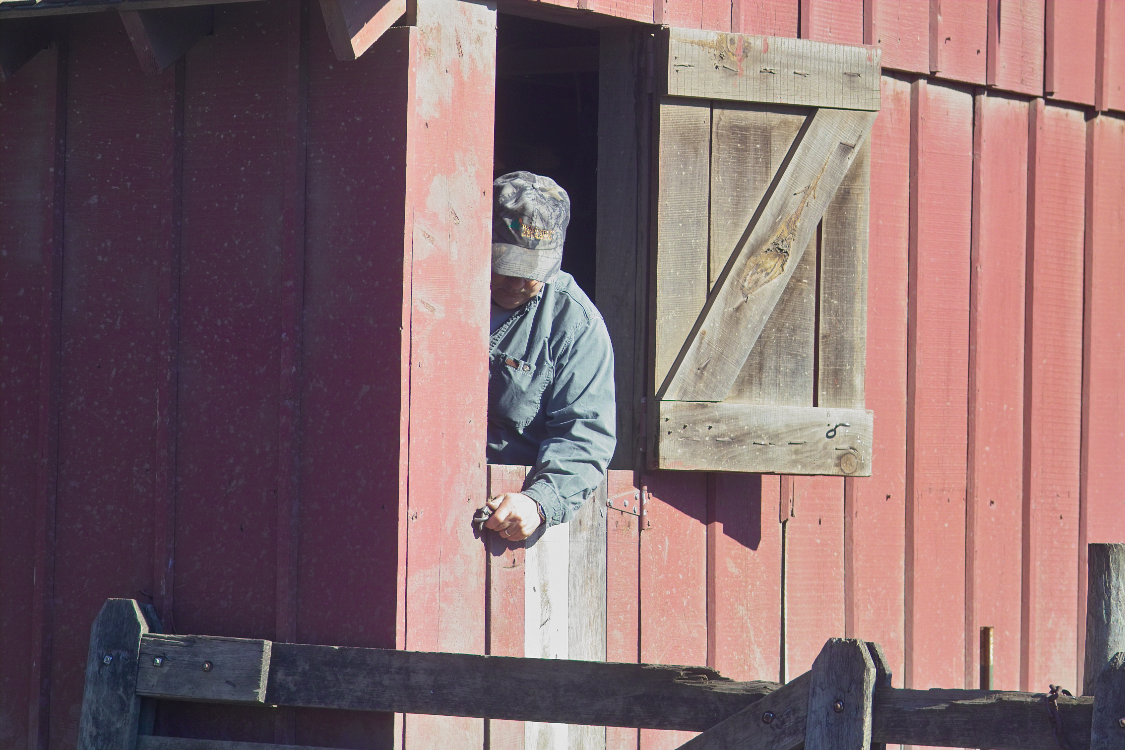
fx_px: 5593
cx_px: 562
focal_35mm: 179
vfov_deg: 7.7
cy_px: 375
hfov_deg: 11.5
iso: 100
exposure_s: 1/180
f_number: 5.6
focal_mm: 105
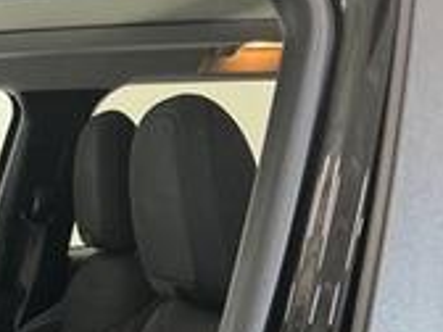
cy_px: 443
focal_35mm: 78
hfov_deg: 22.2
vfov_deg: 17.6
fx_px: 998
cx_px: -150
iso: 200
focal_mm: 5.7
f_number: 1.5
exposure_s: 1/60
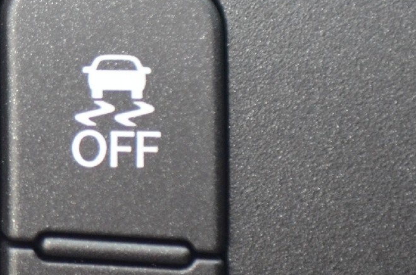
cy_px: 127
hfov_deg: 6.5
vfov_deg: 4.4
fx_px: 3619
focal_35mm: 314
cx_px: -85
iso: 1600
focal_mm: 55
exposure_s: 1/200
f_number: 2.8
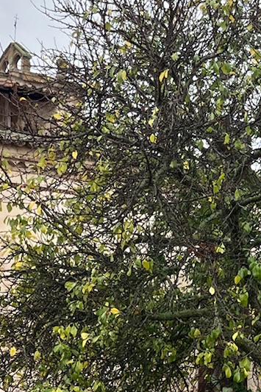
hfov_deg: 12.9
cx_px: -35
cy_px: 503
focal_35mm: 104
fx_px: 1132
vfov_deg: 18.4
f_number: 1.6
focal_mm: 5.1
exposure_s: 1/891
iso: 50
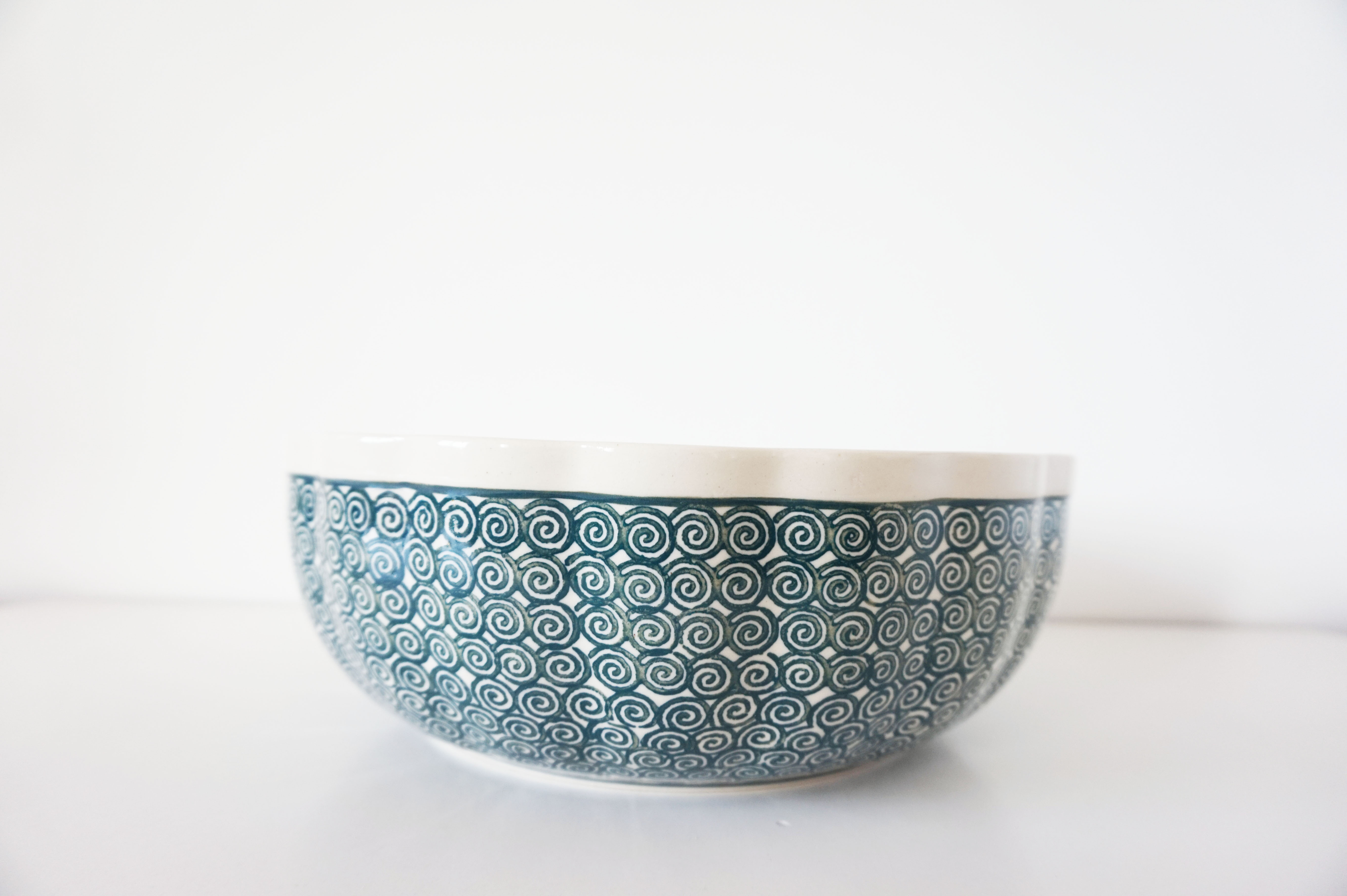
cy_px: 448
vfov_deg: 53.1
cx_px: 674
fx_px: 898
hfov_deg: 73.8
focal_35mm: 24
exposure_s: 1/60
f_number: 4
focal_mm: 16
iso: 250
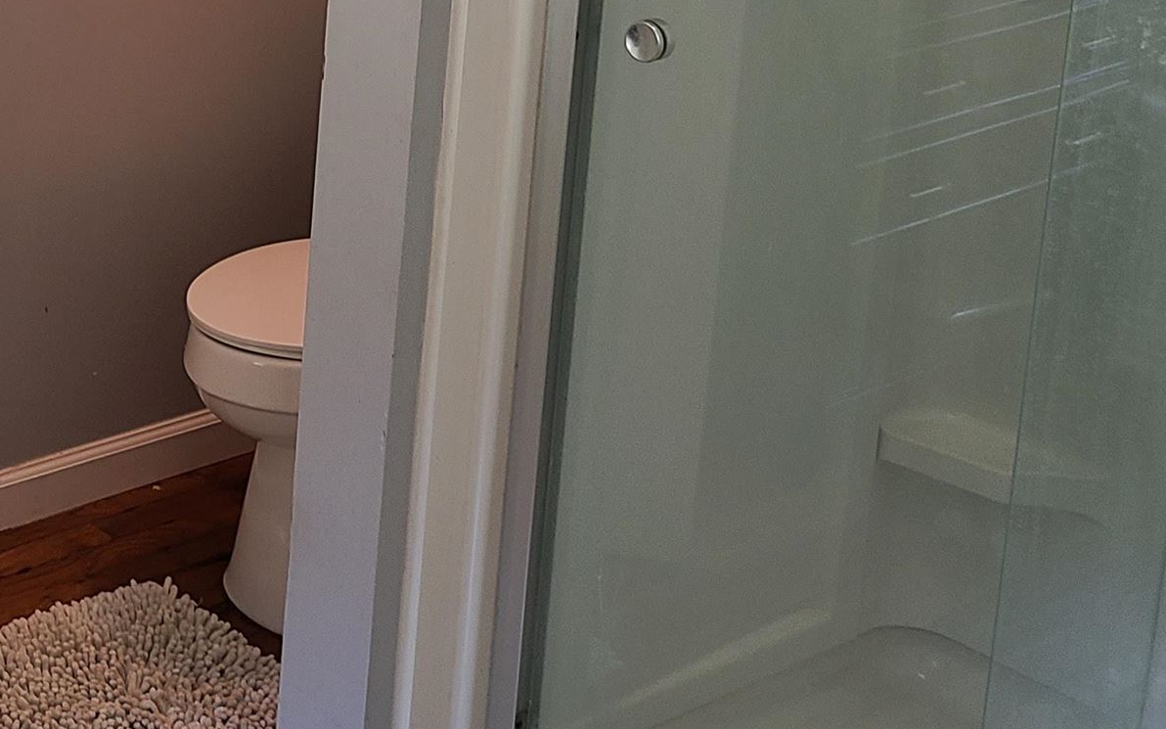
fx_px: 2256
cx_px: -69
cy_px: -160
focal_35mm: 71
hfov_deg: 26.9
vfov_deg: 17.4
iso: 80
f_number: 1.8
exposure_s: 1/59
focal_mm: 5.4
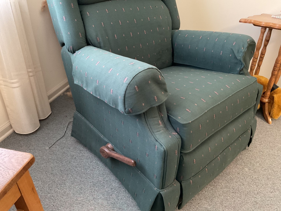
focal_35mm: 29
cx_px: 140
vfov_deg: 48.2
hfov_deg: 61.7
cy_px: 106
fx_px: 235
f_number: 1.8
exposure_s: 1/30
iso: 320
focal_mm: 3
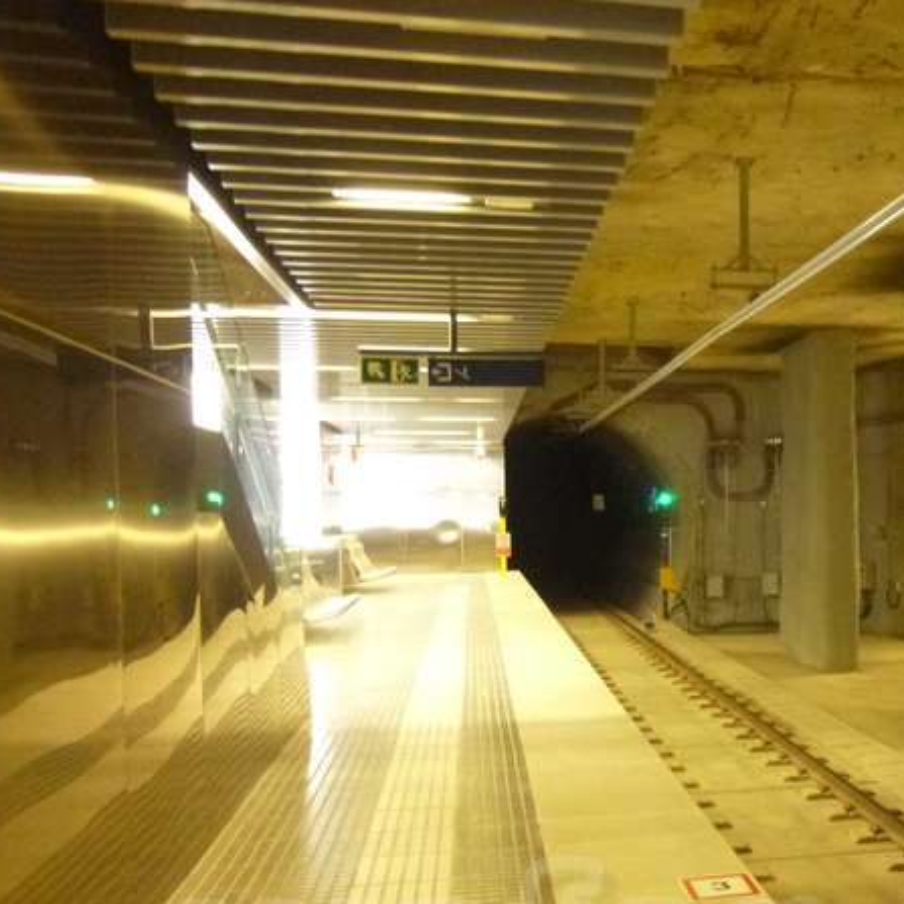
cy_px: 550
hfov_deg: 41.5
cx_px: 752
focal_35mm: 38
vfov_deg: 43.6
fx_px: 1123
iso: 800
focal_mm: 4.5
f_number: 3.1
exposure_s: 1/15
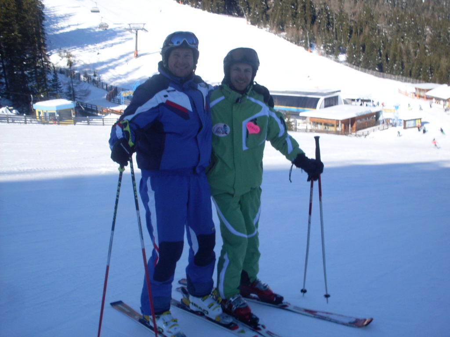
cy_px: 168
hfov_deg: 49.0
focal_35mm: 38
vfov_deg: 37.7
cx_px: 225
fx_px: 494
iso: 80
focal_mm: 6.3
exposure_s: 1/180
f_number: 8.4
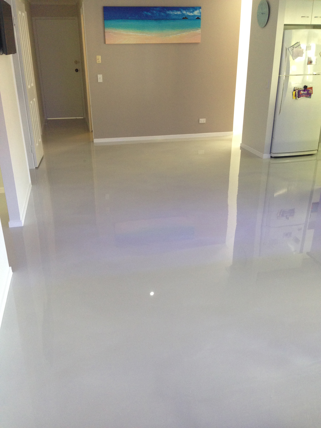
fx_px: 408
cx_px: 160
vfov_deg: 55.4
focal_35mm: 33
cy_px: 214
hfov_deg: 42.9
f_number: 2.4
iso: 125
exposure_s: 1/20
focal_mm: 4.12
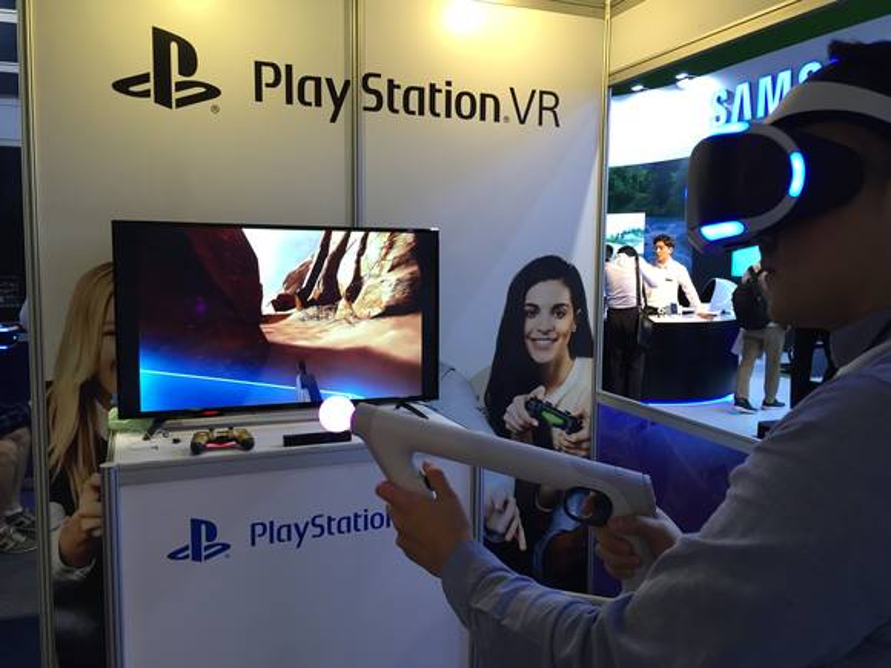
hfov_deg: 61.7
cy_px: 334
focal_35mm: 29
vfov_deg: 48.2
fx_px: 746
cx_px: 446
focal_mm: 4.15
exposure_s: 1/30
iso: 80
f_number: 2.2
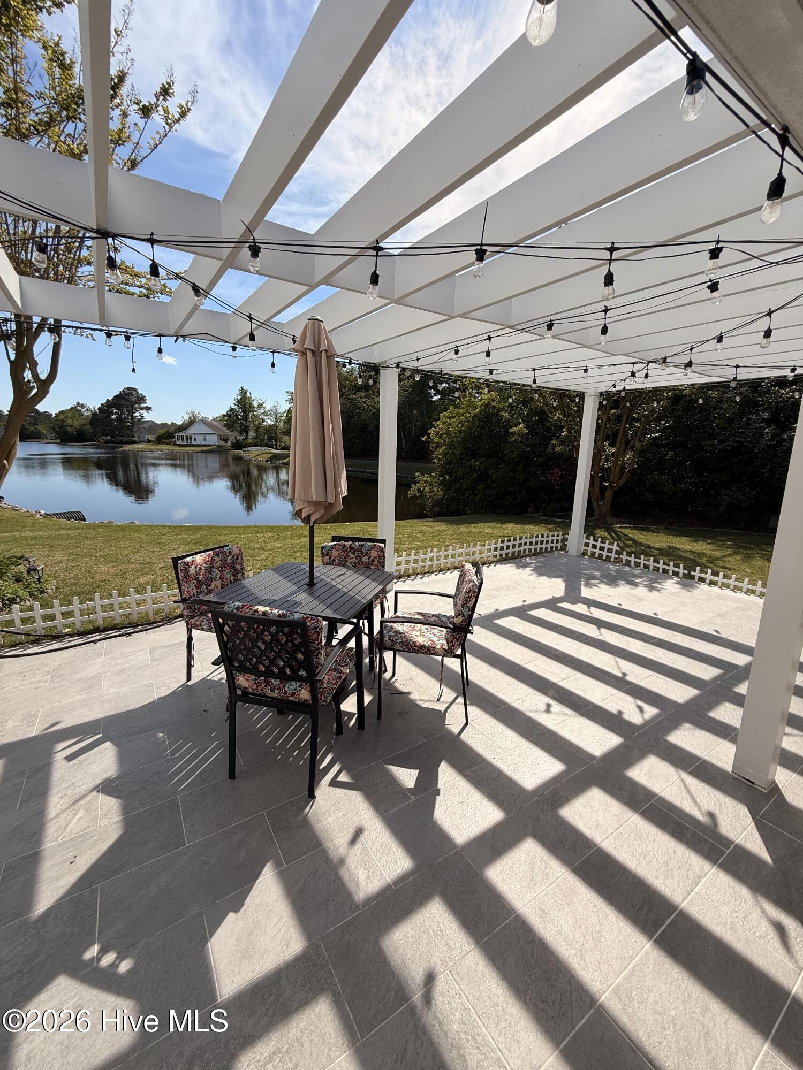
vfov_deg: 102.1
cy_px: 535
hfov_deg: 85.7
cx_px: 402
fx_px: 433
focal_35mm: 14
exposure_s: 1/2092
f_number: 2.2
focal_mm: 2.22
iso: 50
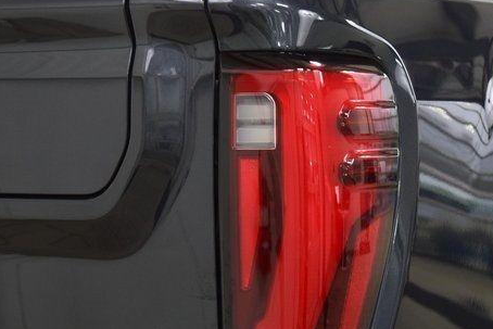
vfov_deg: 12.4
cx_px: 327
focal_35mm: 110
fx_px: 1507
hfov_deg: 18.5
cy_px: 226
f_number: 4
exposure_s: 1/60
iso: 1600
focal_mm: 52
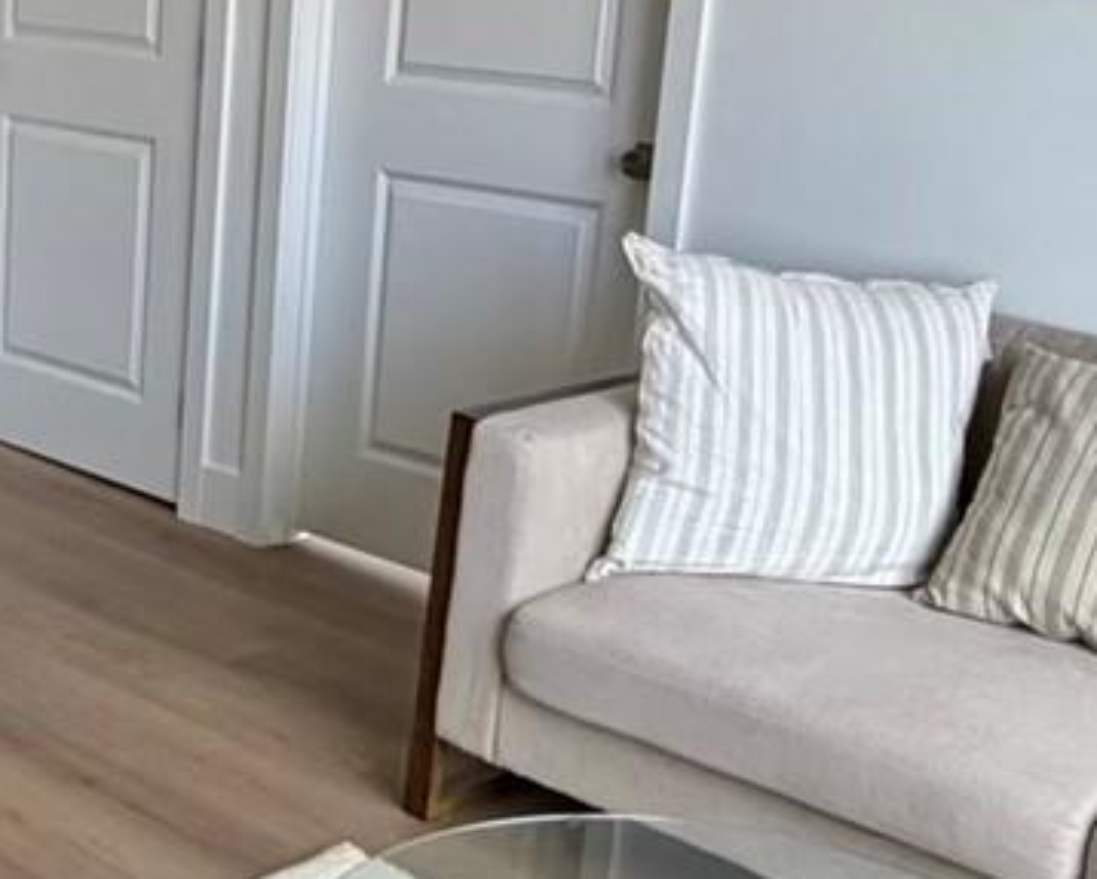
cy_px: 429
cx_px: 144
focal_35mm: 61
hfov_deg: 29.8
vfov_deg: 25.0
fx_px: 1982
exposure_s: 1/121
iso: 160
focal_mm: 2.22
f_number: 2.2
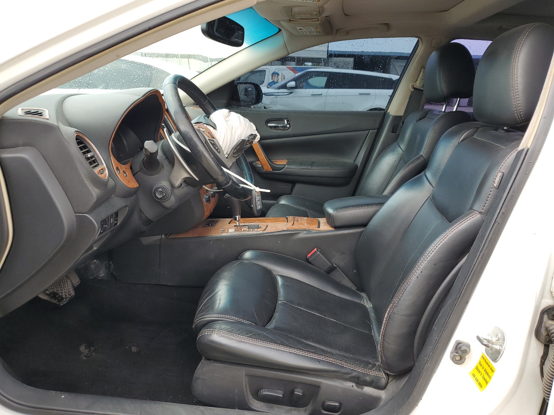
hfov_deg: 67.3
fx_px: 416
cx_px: 277
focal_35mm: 26
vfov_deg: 53.1
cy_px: 208
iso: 50
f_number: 1.5
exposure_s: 1/213
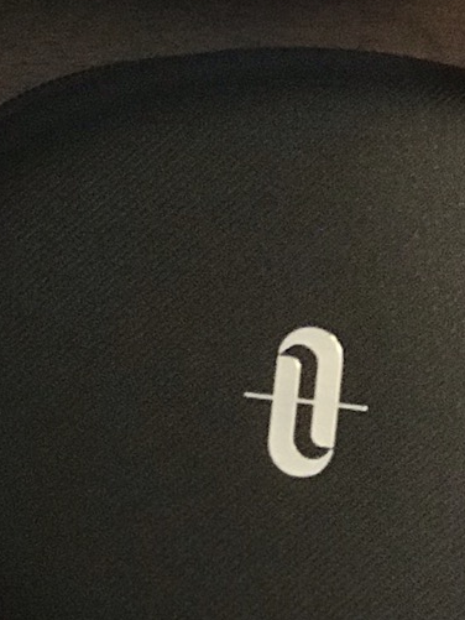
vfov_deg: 8.2
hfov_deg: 6.4
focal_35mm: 233
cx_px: 192
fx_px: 4171
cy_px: -494
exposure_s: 1/60
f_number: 2.8
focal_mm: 6.6
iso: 500
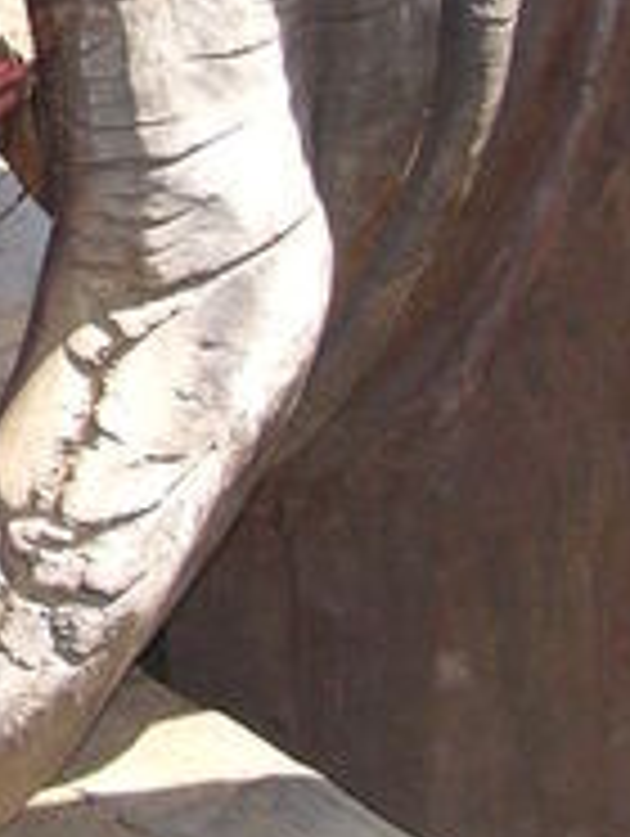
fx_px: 3850
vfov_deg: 12.2
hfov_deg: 9.1
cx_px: -351
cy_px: -112
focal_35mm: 159
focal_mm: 6.1
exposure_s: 1/350
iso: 50
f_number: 2.8
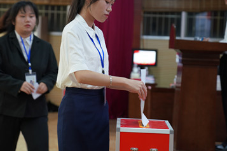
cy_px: 58
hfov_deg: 20.8
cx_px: 99
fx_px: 618
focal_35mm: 98
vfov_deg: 14.0
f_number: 2.8
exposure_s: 1/80
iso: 1250
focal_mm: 70
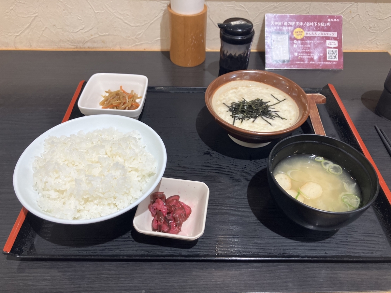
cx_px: 196
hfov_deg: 63.4
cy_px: 146
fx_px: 316
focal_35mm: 28
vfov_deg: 49.7
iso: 50
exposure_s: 1/60
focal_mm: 3.99
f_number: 1.8
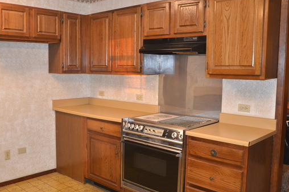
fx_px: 273
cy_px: 107
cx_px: 114
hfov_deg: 55.4
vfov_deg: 38.7
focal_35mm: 34
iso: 800
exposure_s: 1/60
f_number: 3.5
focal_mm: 18
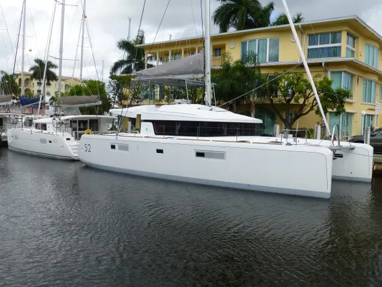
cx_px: 191
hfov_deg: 54.0
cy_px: 144
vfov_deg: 41.8
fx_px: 375
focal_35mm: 34
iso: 100
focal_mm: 6.1
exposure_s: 1/640
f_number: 3.7
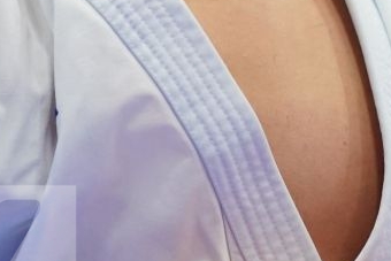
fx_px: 22991
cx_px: -31
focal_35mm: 2116
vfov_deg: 0.7
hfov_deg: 1.0
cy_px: -118
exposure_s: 1/500
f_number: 2.8
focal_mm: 400
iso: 2000
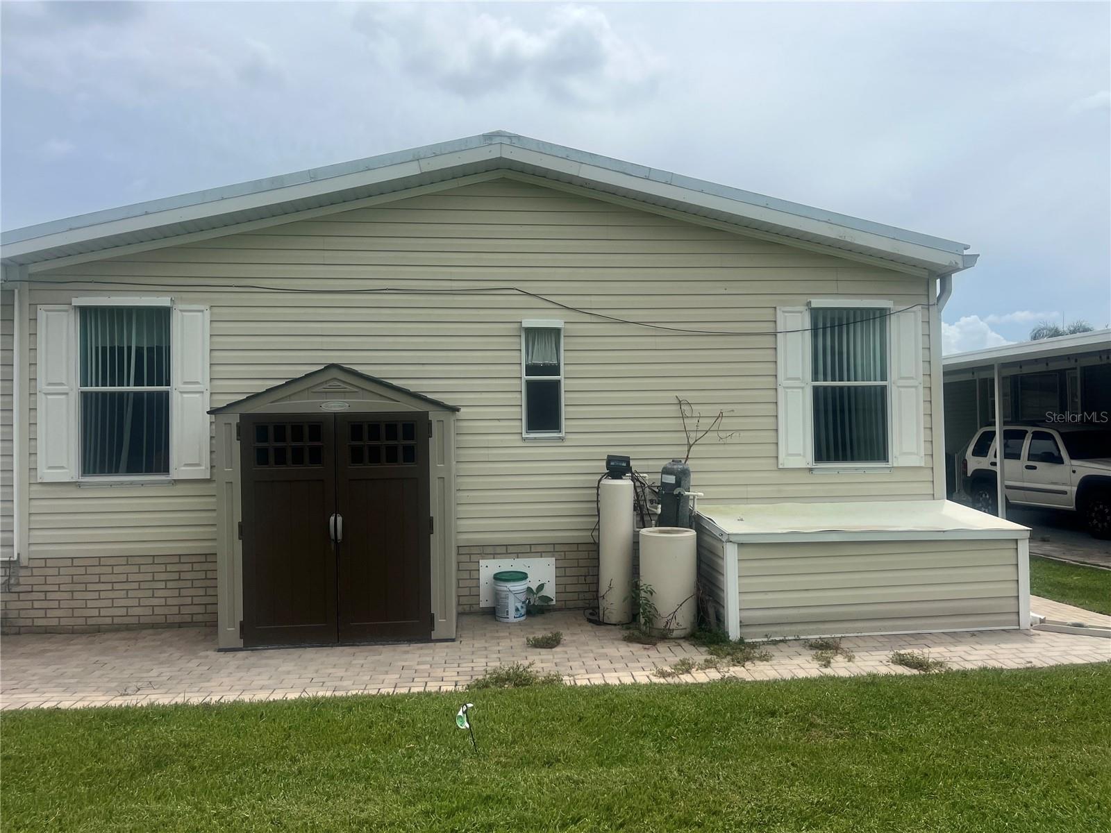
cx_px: 556
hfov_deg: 67.3
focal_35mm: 26
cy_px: 416
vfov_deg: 53.1
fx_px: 834
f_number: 1.6
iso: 50
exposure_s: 1/5076
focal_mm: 5.1
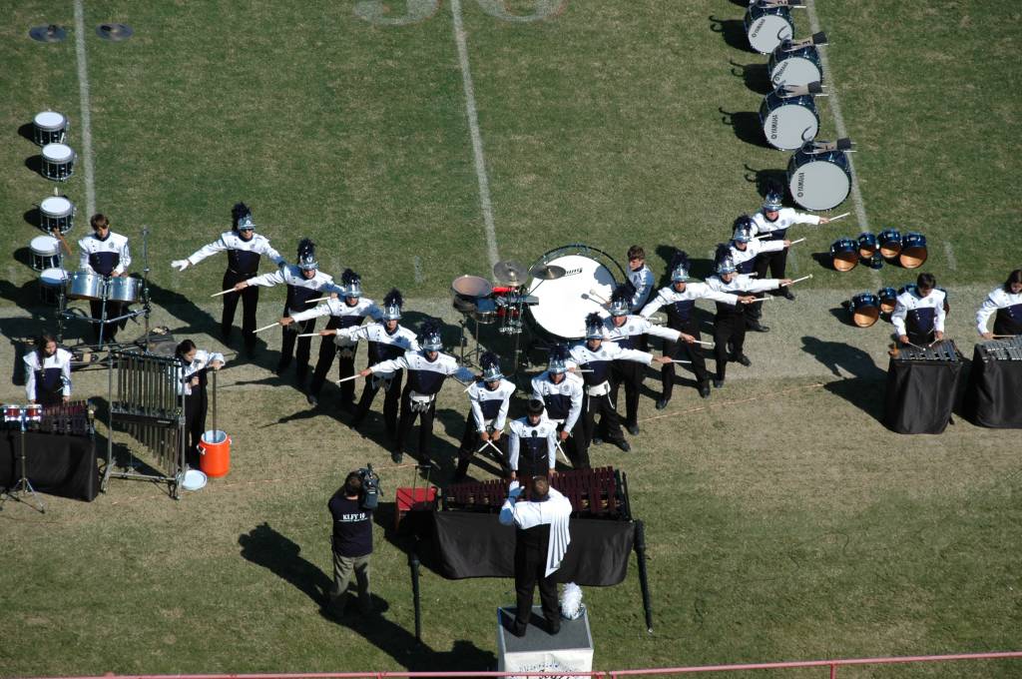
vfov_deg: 6.8
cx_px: 511
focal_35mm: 202
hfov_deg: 10.2
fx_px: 5741
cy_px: 340
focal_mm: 135
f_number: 7.1
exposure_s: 1/800
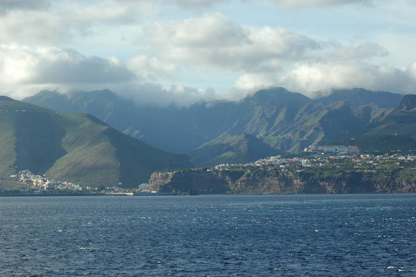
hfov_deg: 19.5
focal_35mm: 105
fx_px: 1212
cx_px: 208
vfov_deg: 13.0
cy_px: 138
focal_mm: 70
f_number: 10
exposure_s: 1/250
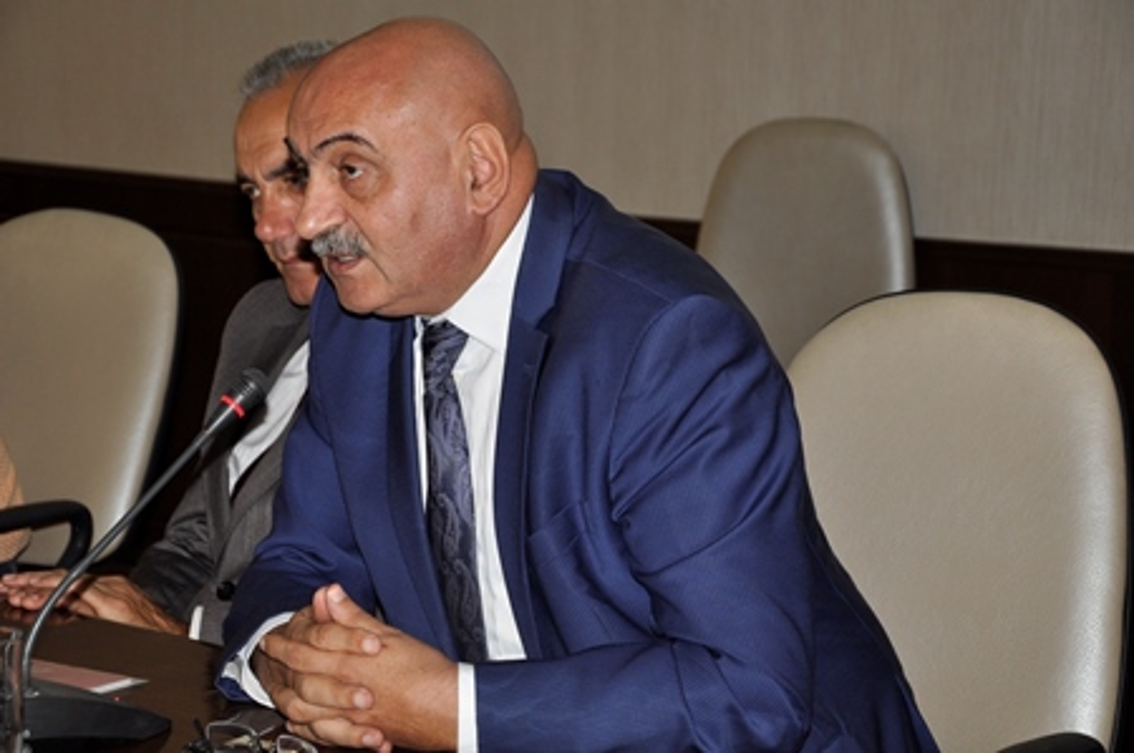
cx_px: 567
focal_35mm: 99
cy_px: 376
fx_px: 3115
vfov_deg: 13.8
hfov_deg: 20.6
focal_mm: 66
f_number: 5.3
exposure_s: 1/60
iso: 500
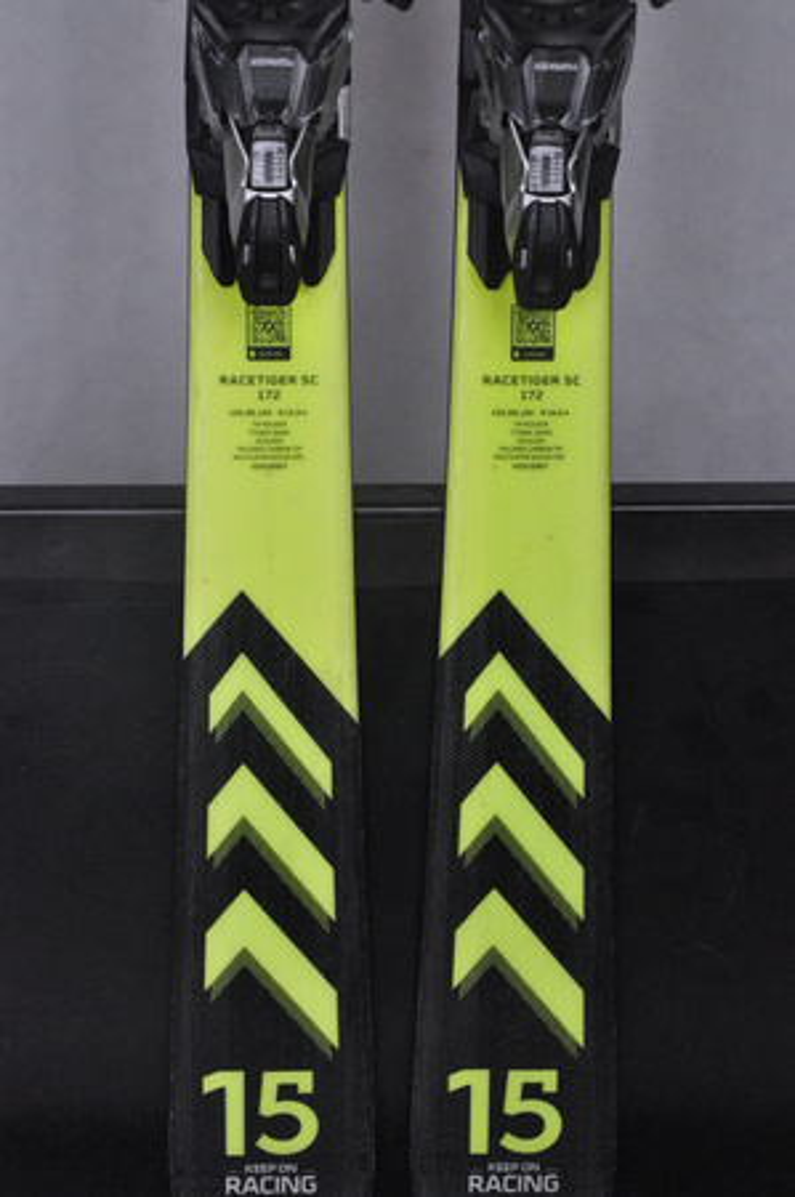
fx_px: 3486
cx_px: 398
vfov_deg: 19.5
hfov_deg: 13.0
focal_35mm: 105
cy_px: 598
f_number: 9.5
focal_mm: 70
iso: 3200
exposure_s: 1/125
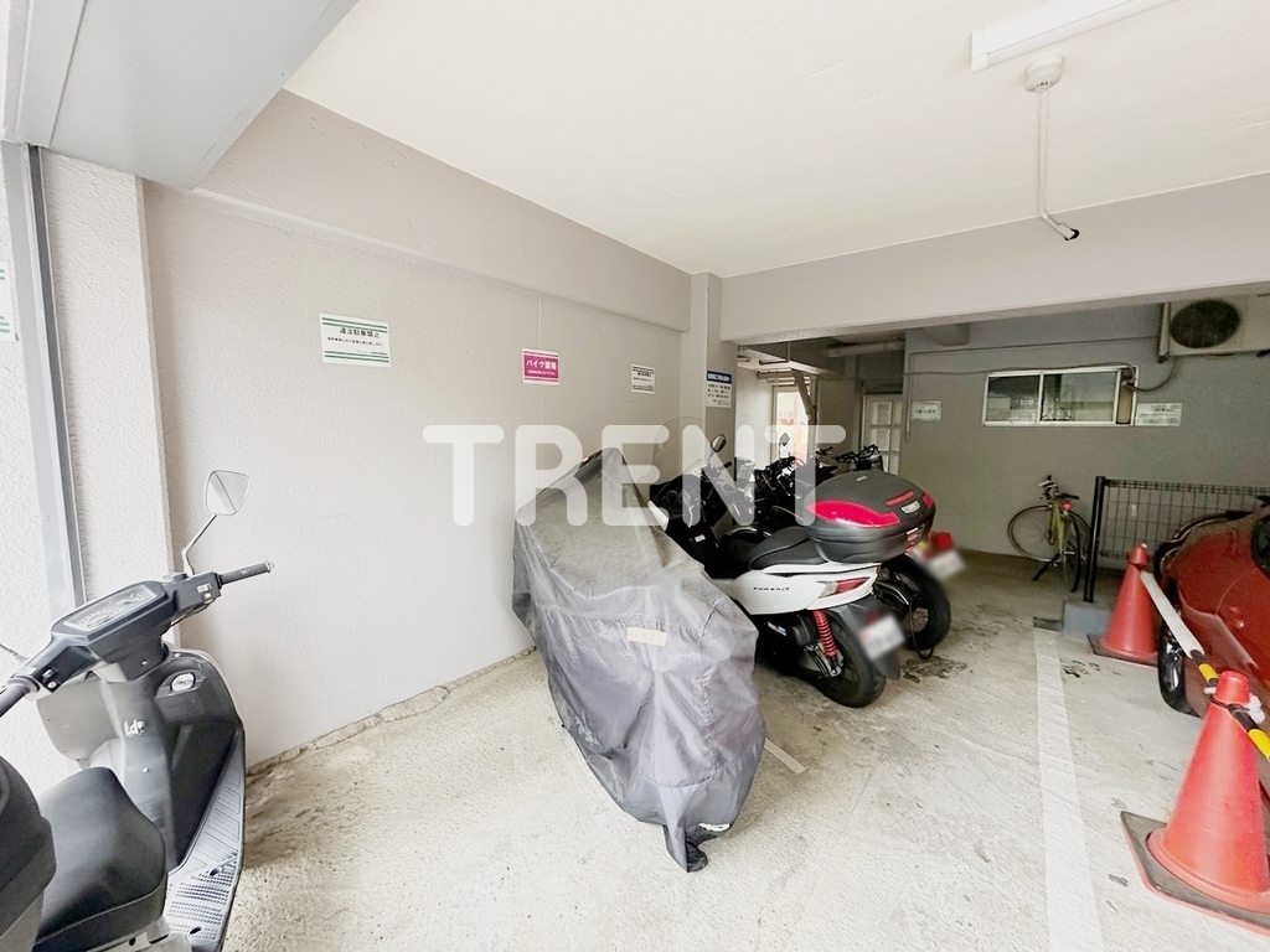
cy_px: 476
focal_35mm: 14
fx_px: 514
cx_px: 635
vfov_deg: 85.7
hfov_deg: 102.1
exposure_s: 1/99
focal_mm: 2.22
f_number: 2.2
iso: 250
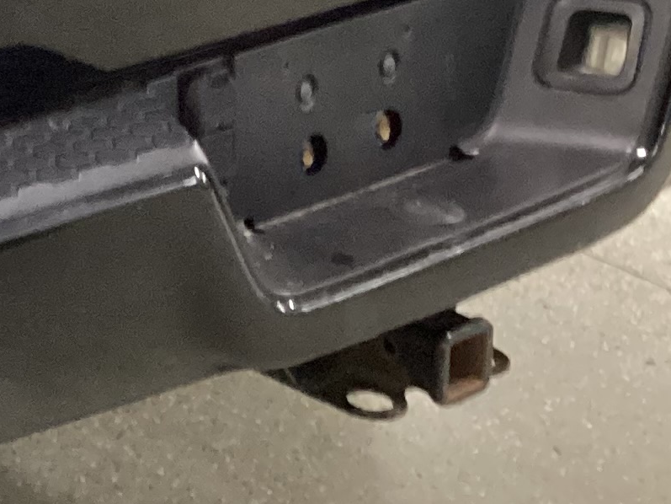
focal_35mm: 127
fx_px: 2462
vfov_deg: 11.0
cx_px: -494
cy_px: -344
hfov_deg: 14.0
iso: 400
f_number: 2.4
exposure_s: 1/30
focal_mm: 3.3
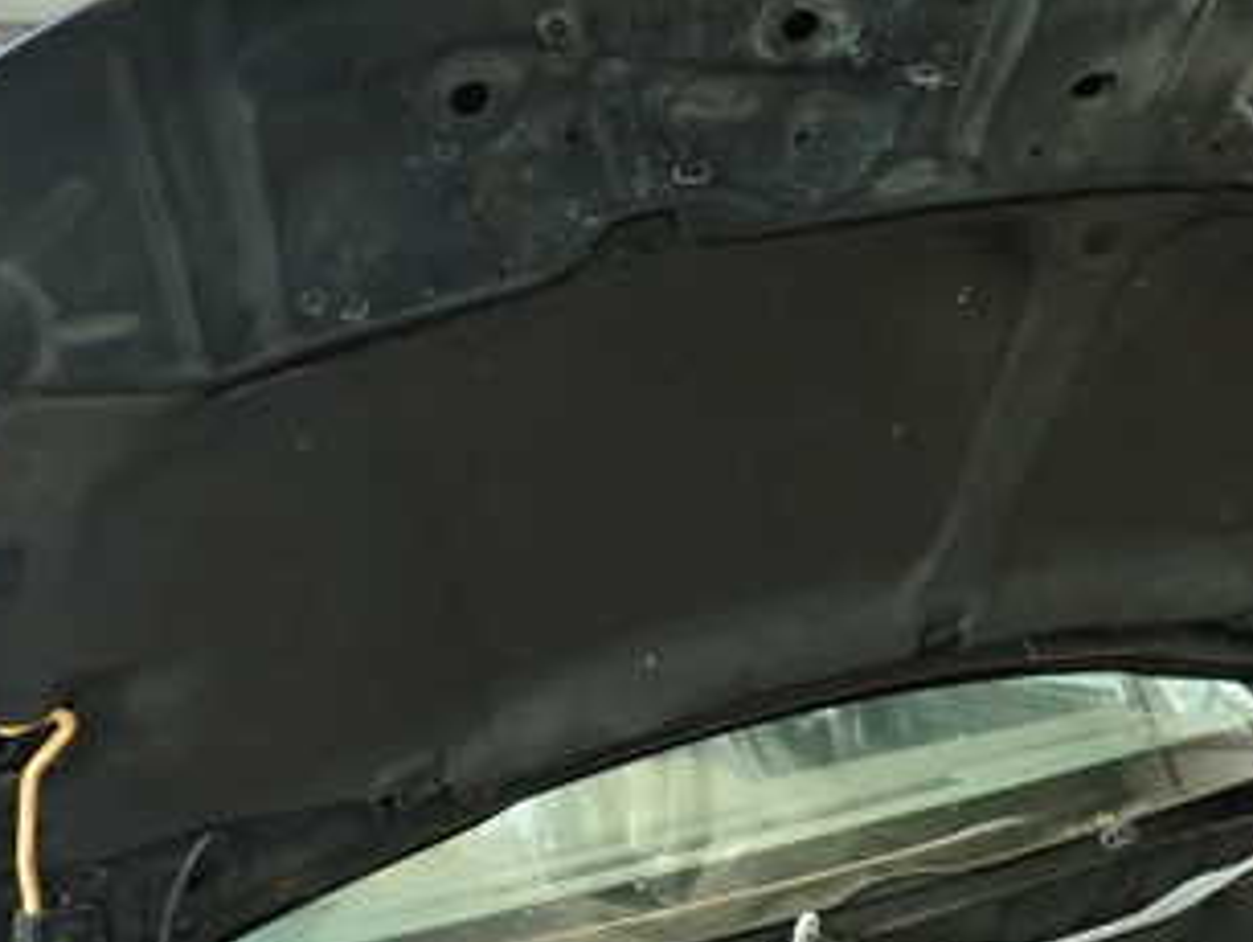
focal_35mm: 49
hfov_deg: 38.4
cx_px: 844
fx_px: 1775
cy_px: 422
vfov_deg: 29.7
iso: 400
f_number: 2
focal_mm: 4.5
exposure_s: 1/30
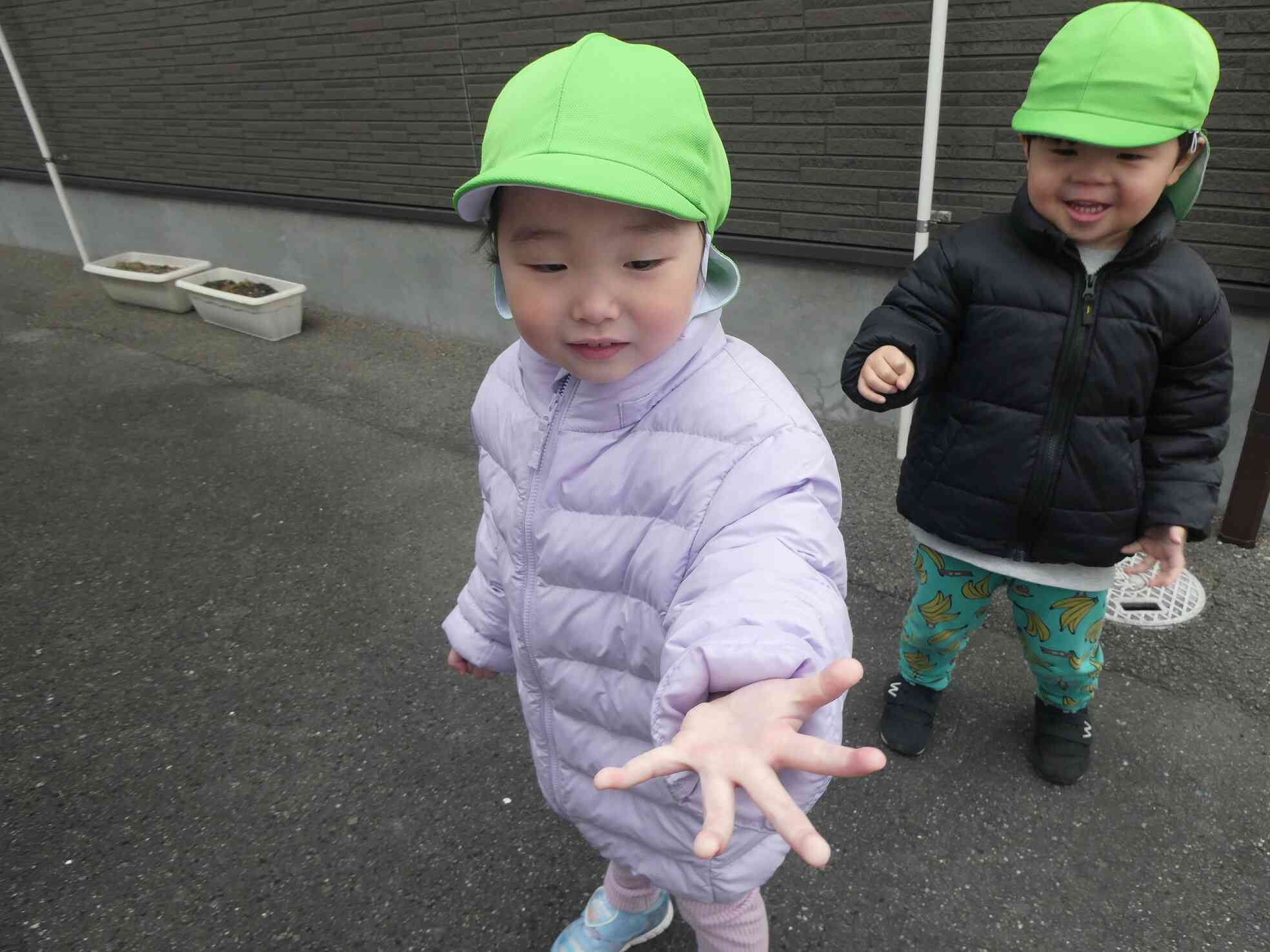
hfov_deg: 71.6
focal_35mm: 24
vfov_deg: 56.8
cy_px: 476
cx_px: 635
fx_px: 881
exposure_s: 1/200
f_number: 3.3
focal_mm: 4.3
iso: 80
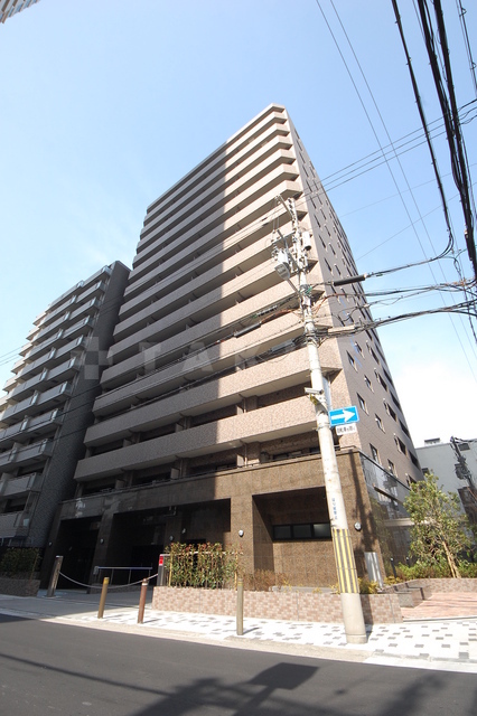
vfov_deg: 100.4
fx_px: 298
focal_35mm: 15
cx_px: 238
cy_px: 358
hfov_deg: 77.3
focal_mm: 10
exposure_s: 1/200
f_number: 10
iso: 400
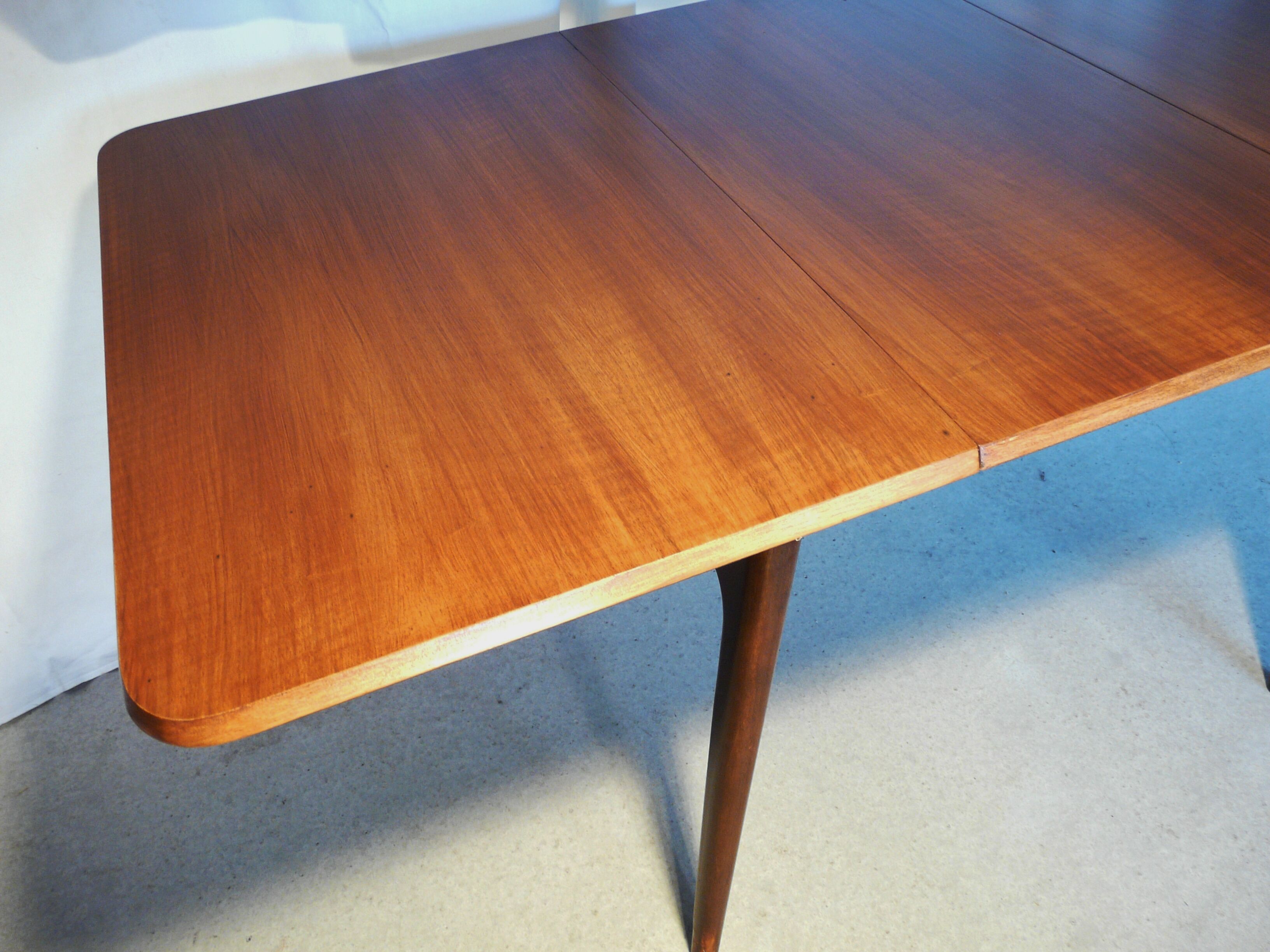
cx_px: 635
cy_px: 476
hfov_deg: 63.4
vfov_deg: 49.7
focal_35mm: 28
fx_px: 1027
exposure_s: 1/25
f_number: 2.8
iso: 200
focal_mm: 4.6
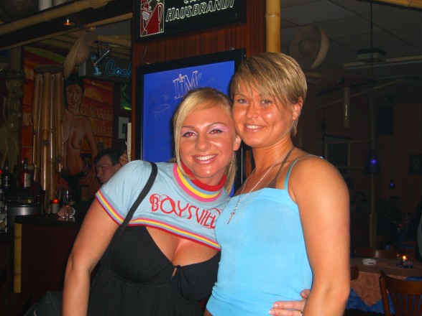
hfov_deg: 40.4
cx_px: 215
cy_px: 156
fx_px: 573
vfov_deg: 30.9
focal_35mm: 47
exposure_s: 1/60
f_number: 3.1
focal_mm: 9.5
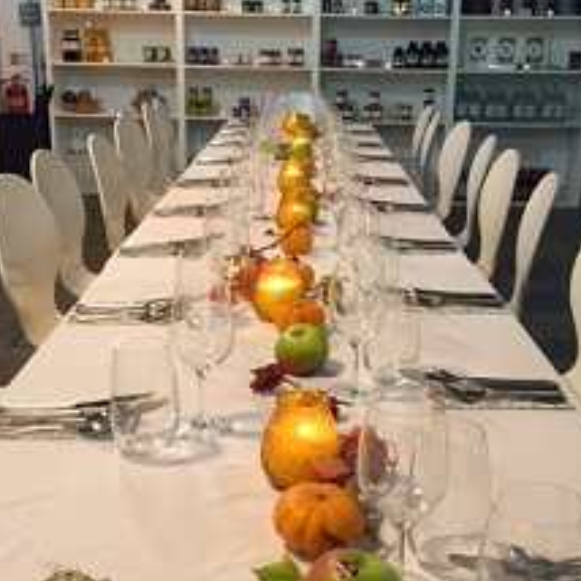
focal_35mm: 48
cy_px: 323
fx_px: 911
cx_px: 310
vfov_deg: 35.3
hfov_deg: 35.3
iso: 160
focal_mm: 4.15
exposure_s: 1/30
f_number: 2.2
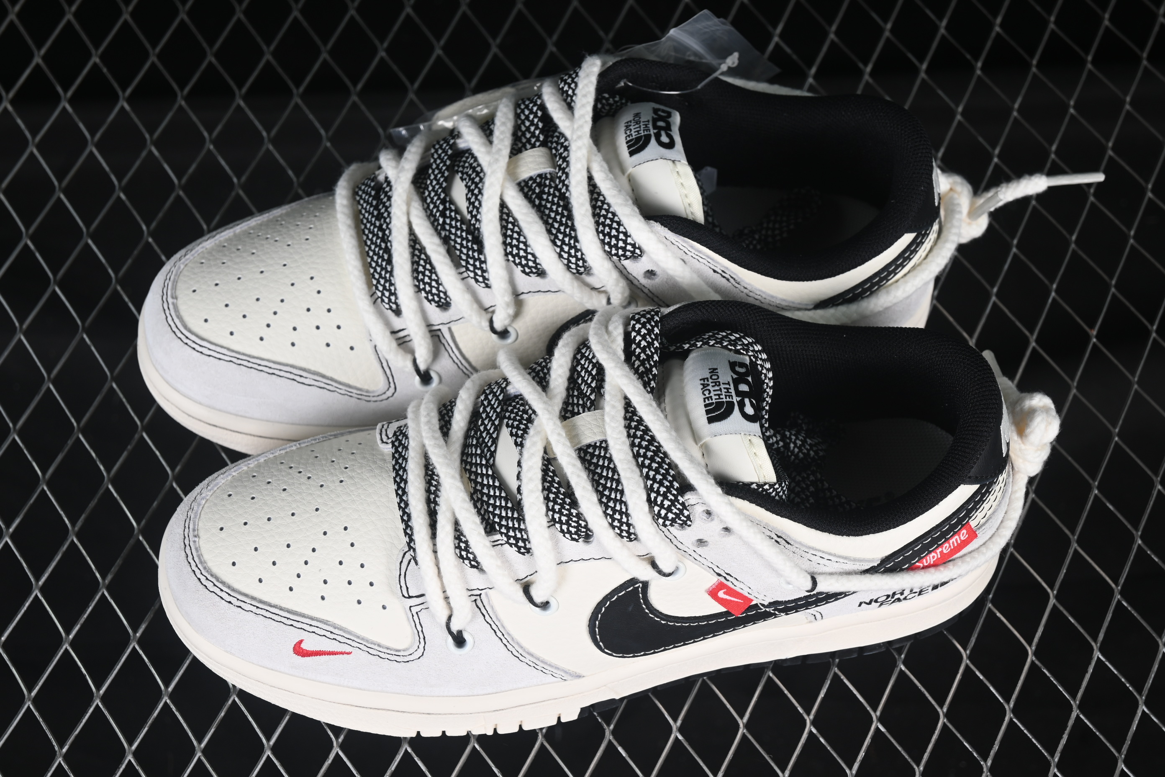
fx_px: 2427
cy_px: 388
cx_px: 582
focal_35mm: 75
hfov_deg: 27.0
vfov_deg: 18.2
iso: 160
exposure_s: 1/60
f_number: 7.1
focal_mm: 50
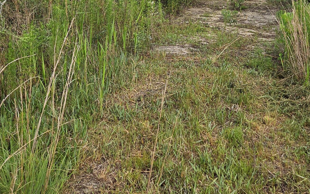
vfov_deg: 21.0
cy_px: -60
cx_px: 212
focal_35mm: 56
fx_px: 473
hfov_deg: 35.8
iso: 25
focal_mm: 5.4
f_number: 1.8
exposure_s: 1/859
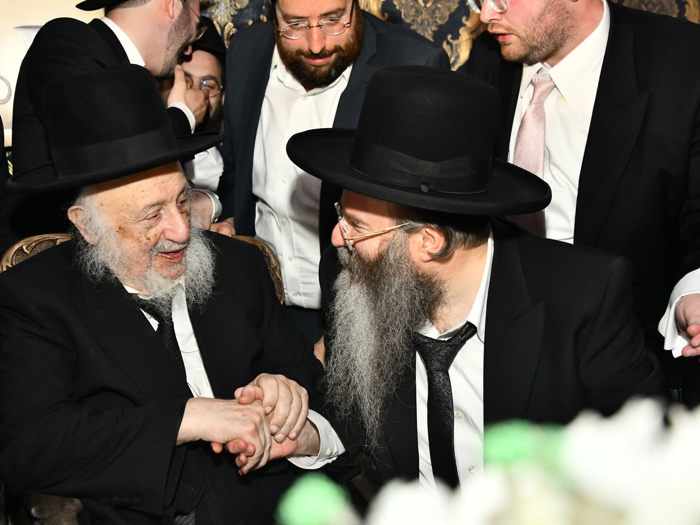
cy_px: 260
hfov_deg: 41.2
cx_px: 312
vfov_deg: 31.5
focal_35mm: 46
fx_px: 930
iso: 3200
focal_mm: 42
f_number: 5.6
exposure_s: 1/200
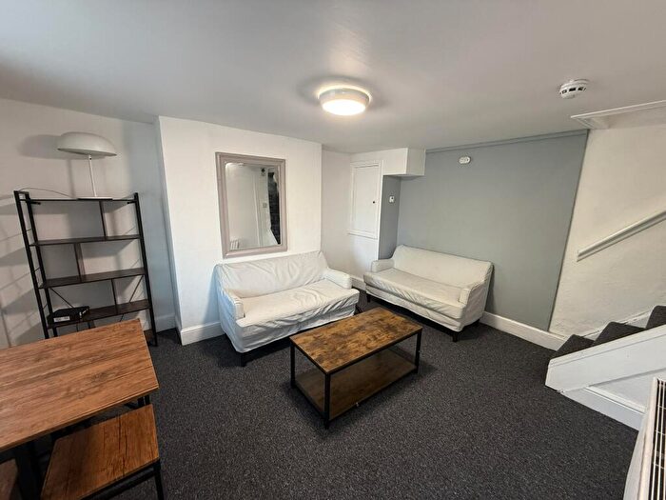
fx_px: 269
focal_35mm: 14
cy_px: 250
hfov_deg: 102.1
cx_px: 333
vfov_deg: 85.7
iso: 200
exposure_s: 1/50
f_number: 2.2
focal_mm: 2.22
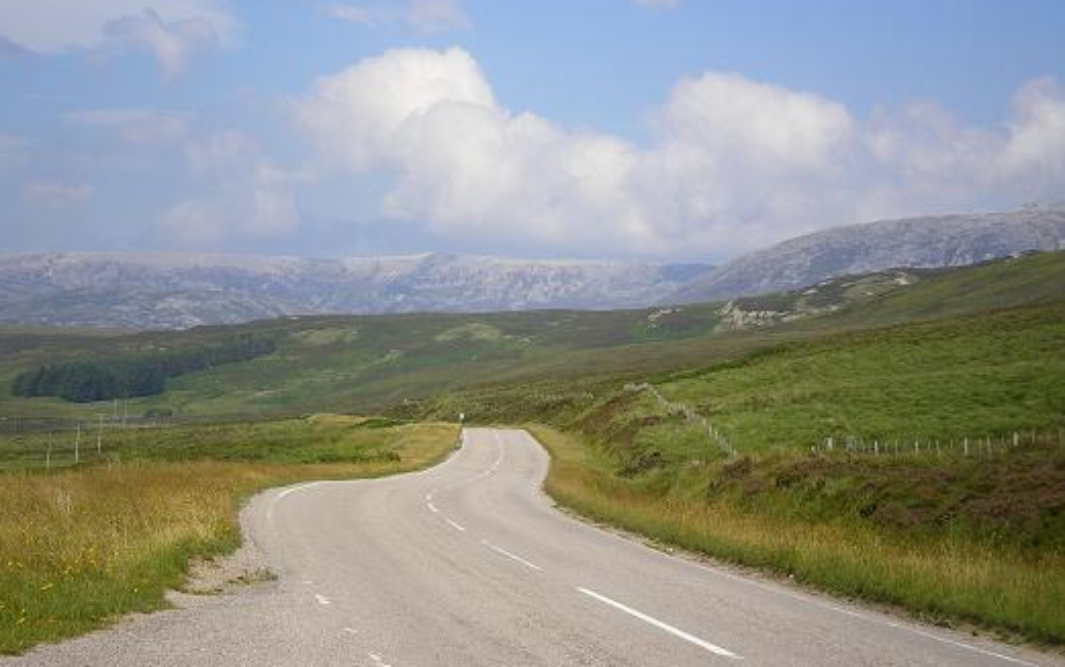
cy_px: 329
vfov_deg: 15.0
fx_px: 2526
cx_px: 531
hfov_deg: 23.8
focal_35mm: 87
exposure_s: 1/200
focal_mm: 13.3
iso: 64
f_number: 6.9
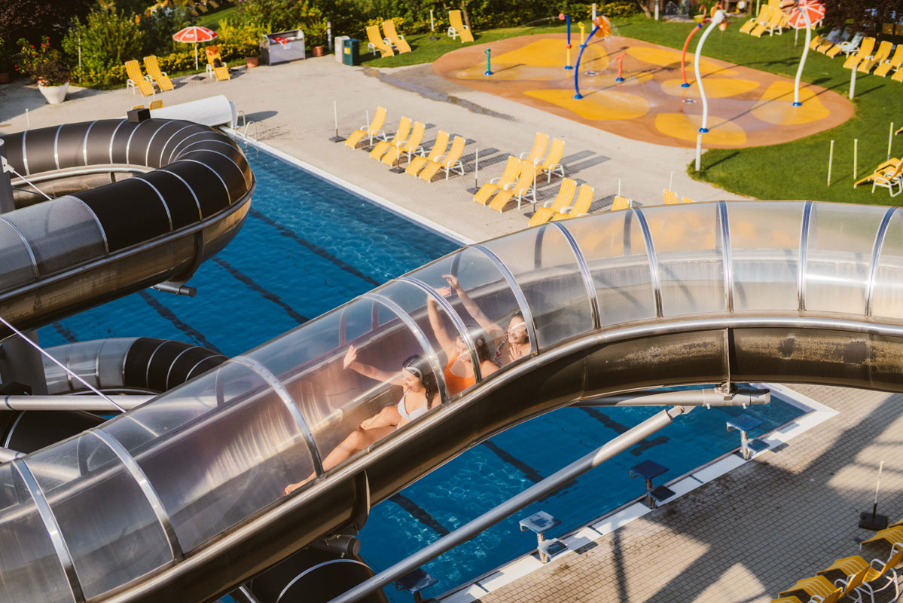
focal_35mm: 50
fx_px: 1254
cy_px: 302
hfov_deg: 39.6
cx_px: 452
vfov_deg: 27.0
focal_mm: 50
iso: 100
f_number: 2.5
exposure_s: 1/2500
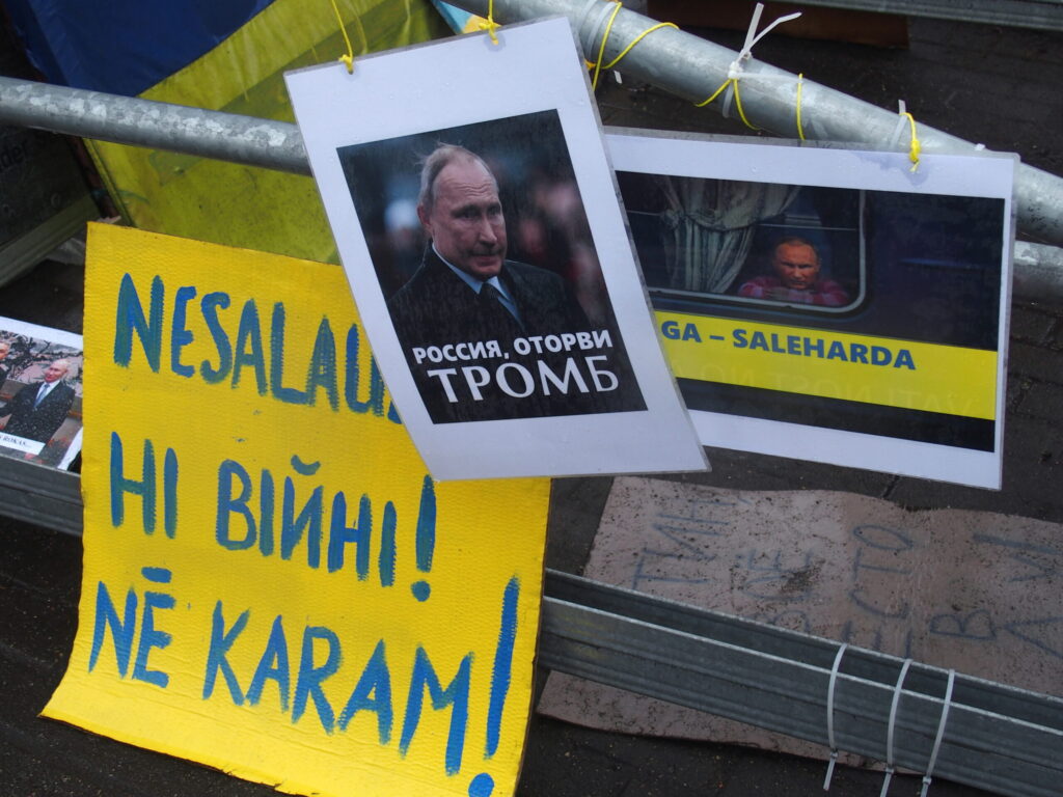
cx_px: 532
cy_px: 398
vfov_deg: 29.1
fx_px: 1535
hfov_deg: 38.2
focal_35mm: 50
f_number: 2.8
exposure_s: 1/125
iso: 100
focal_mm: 10.8
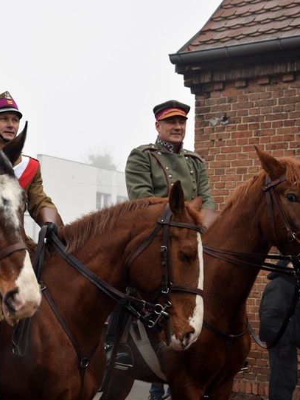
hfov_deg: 17.5
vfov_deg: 23.3
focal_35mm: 84
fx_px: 968
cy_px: 213
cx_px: 56
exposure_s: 1/80
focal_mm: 35
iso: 100
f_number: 4.5
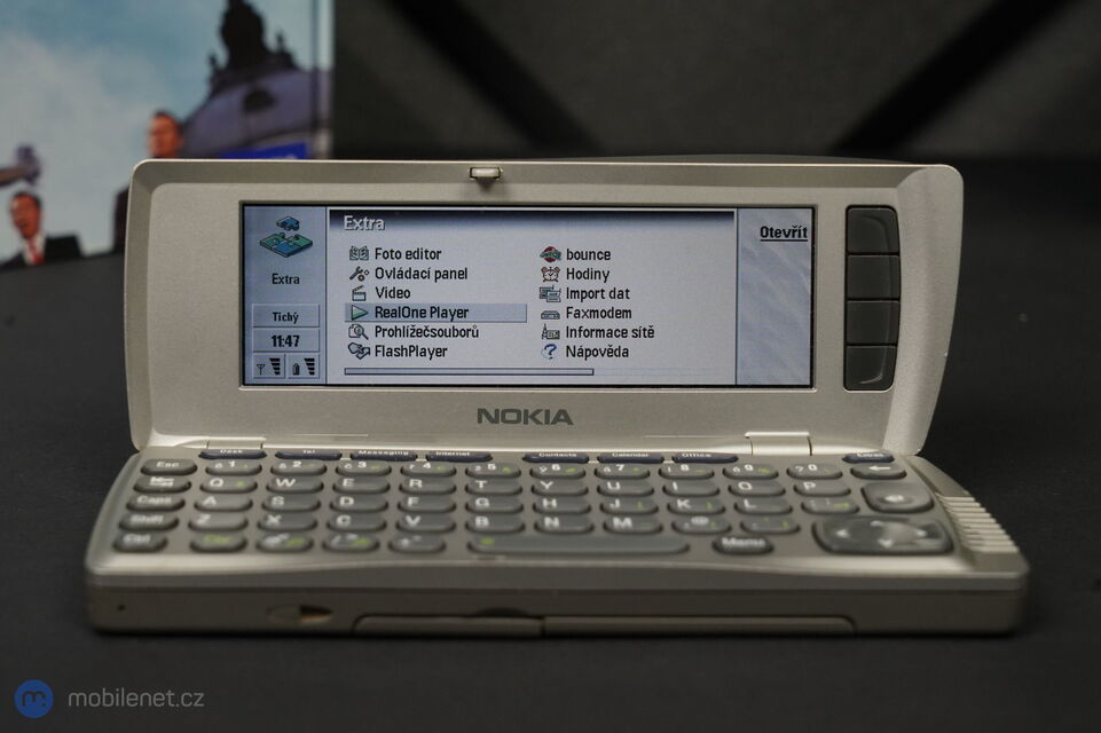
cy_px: 366
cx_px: 550
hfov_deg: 31.4
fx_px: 1957
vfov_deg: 21.2
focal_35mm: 64
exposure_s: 1/200
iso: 1600
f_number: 8
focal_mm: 64
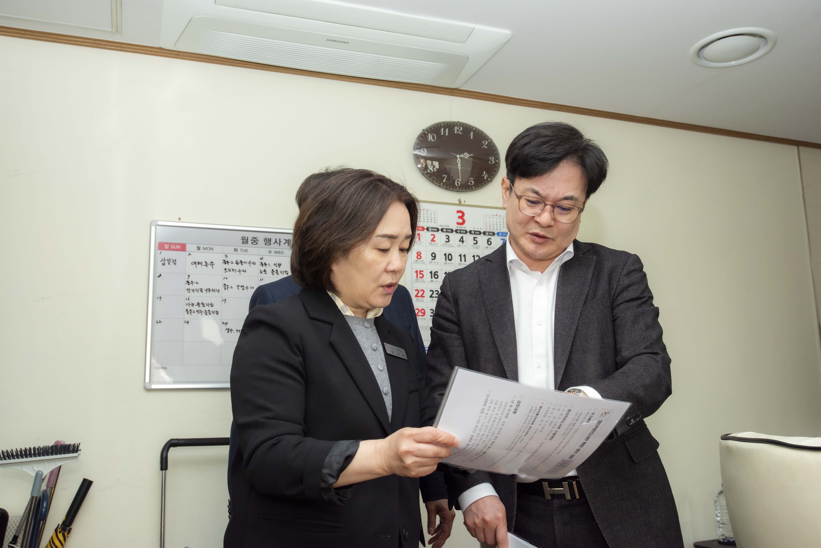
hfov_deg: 58.7
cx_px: 410
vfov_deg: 41.1
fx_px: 730
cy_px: 274
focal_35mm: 32
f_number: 7.1
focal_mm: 32
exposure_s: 1/320
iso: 400
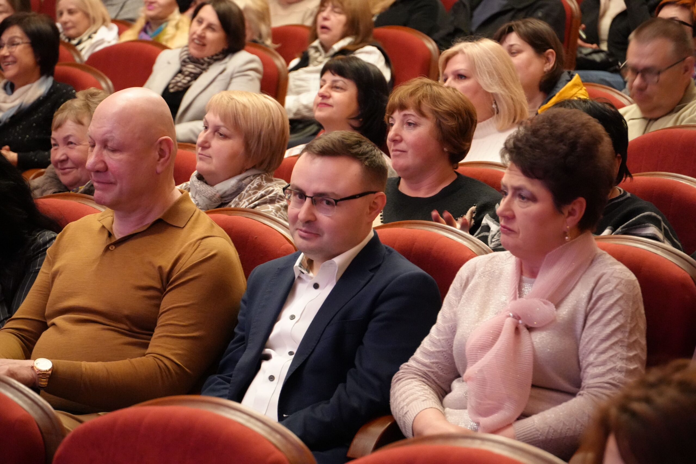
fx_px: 3015
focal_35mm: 156
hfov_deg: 13.2
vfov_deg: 8.8
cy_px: 232
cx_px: 348
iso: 6400
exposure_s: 1/25
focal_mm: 104
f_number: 5.6
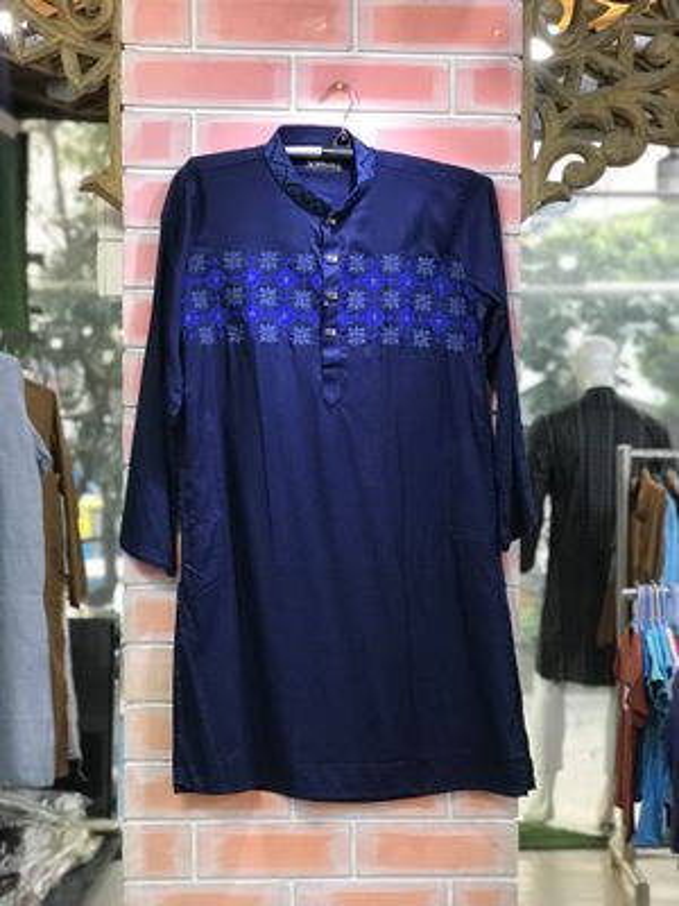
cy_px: 453
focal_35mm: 57
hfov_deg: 25.7
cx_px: 340
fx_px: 1491
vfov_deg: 33.8
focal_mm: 6.6
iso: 125
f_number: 2.8
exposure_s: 1/50
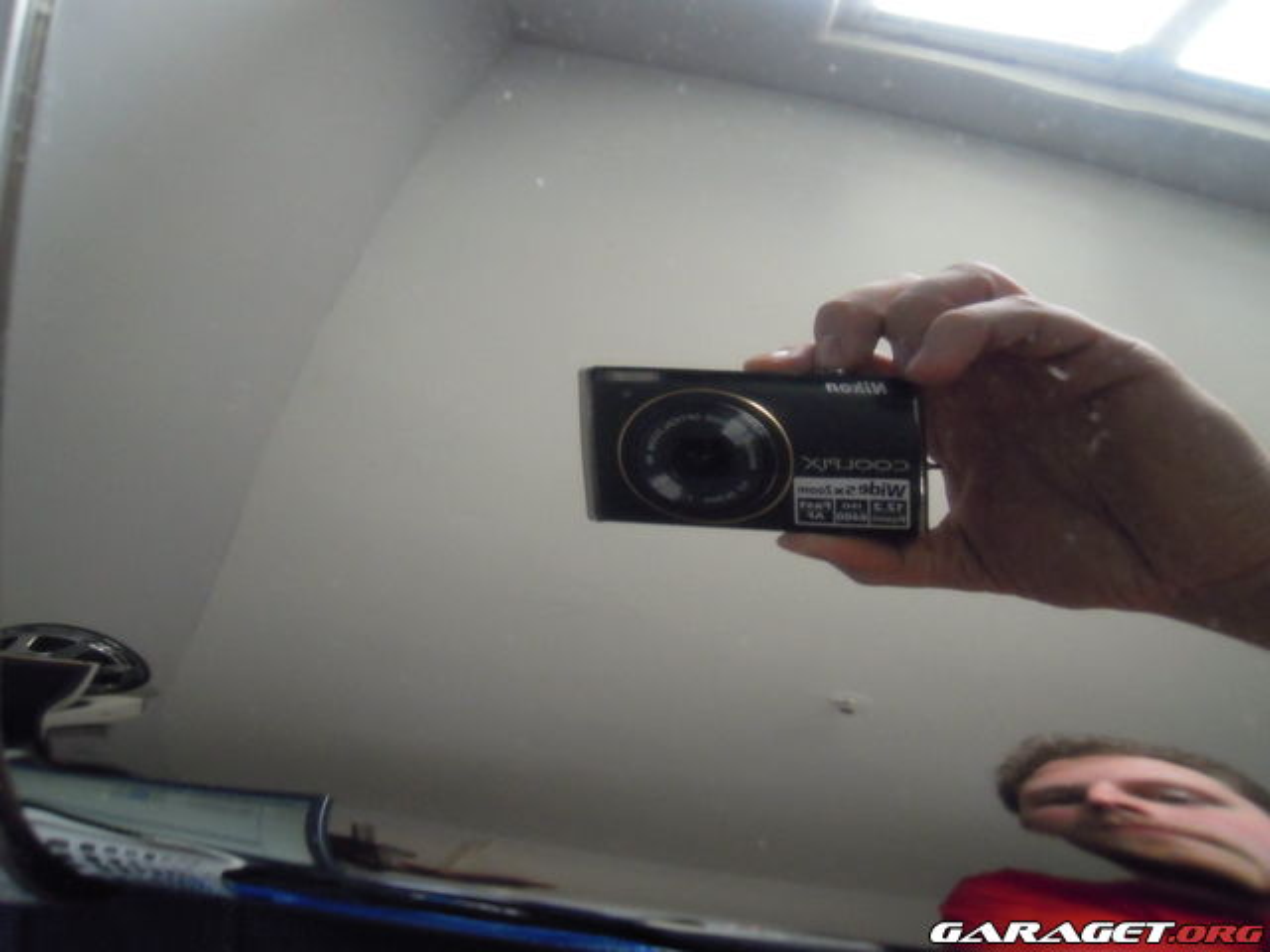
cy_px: 476
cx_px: 635
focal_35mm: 28
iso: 800
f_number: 2.7
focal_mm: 5
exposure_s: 1/100
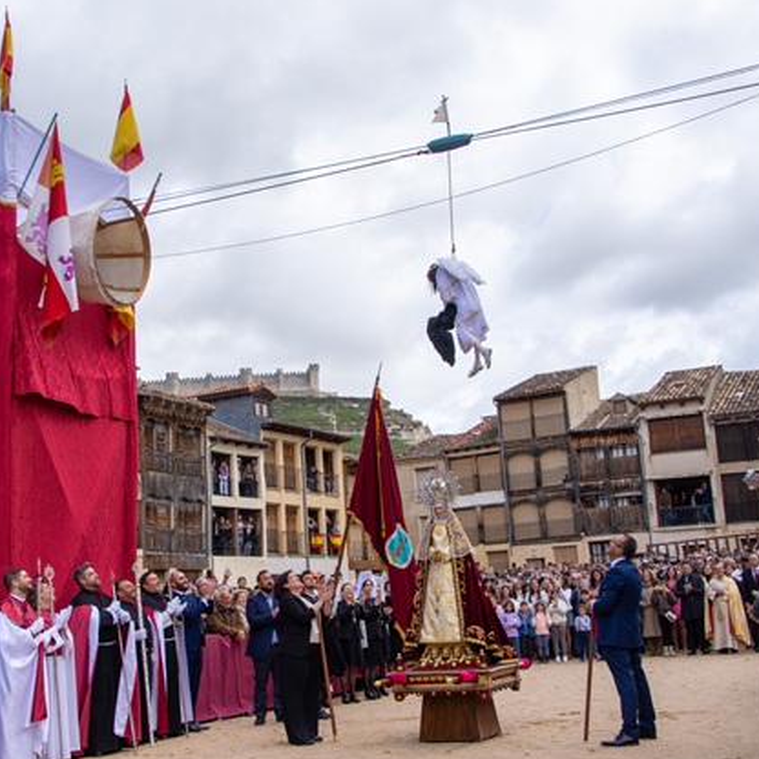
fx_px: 1166
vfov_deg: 36.1
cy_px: 380
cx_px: 317
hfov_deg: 36.0
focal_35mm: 47
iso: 125
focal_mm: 24
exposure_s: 1/200
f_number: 9
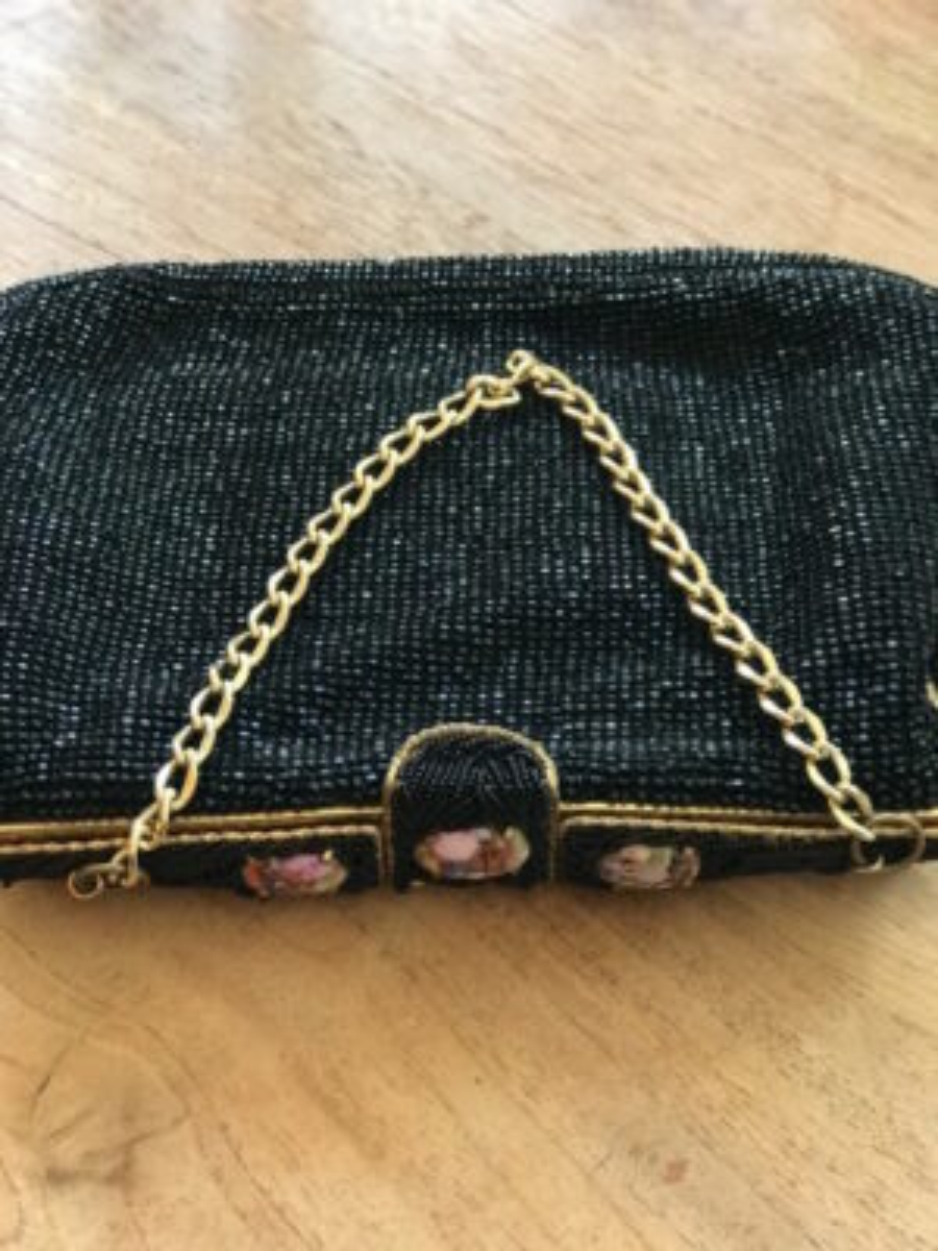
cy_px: 626
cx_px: 469
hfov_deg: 25.7
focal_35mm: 57
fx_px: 2059
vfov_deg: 33.8
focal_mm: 6.6
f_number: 2.8
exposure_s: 1/50
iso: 250
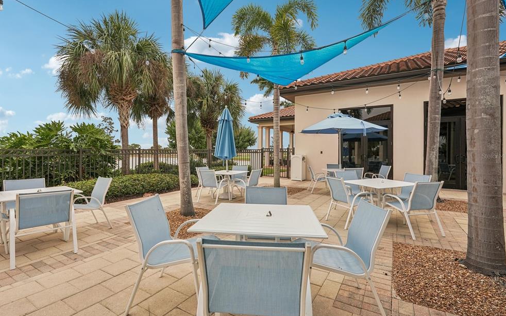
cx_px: 247
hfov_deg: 94.3
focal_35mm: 17
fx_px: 234
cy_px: 156
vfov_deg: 68.0
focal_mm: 16
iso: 400
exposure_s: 1/800
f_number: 8
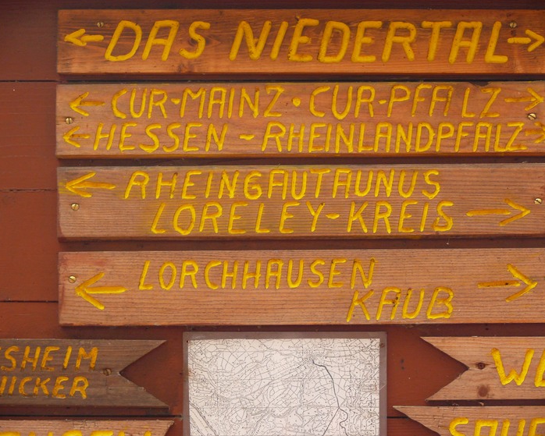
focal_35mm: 131
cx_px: 287
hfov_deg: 14.7
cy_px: 218
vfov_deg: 11.8
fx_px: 2114
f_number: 3.6
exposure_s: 1/25
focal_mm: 26.4
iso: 200
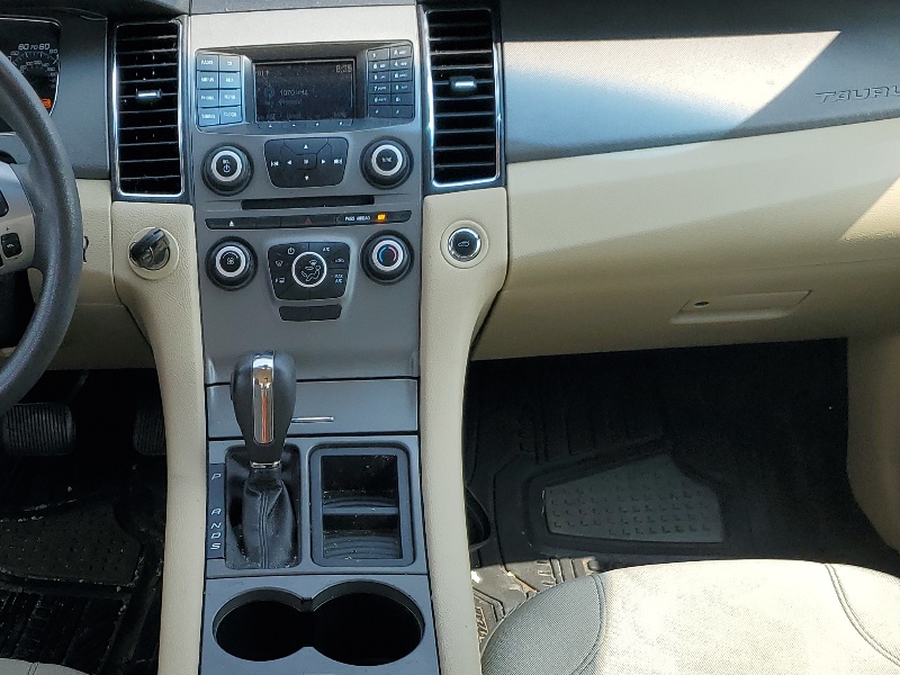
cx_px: 290
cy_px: 586
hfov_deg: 36.4
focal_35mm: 52
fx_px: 1352
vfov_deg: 27.2
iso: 50
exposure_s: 1/769
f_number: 1.5
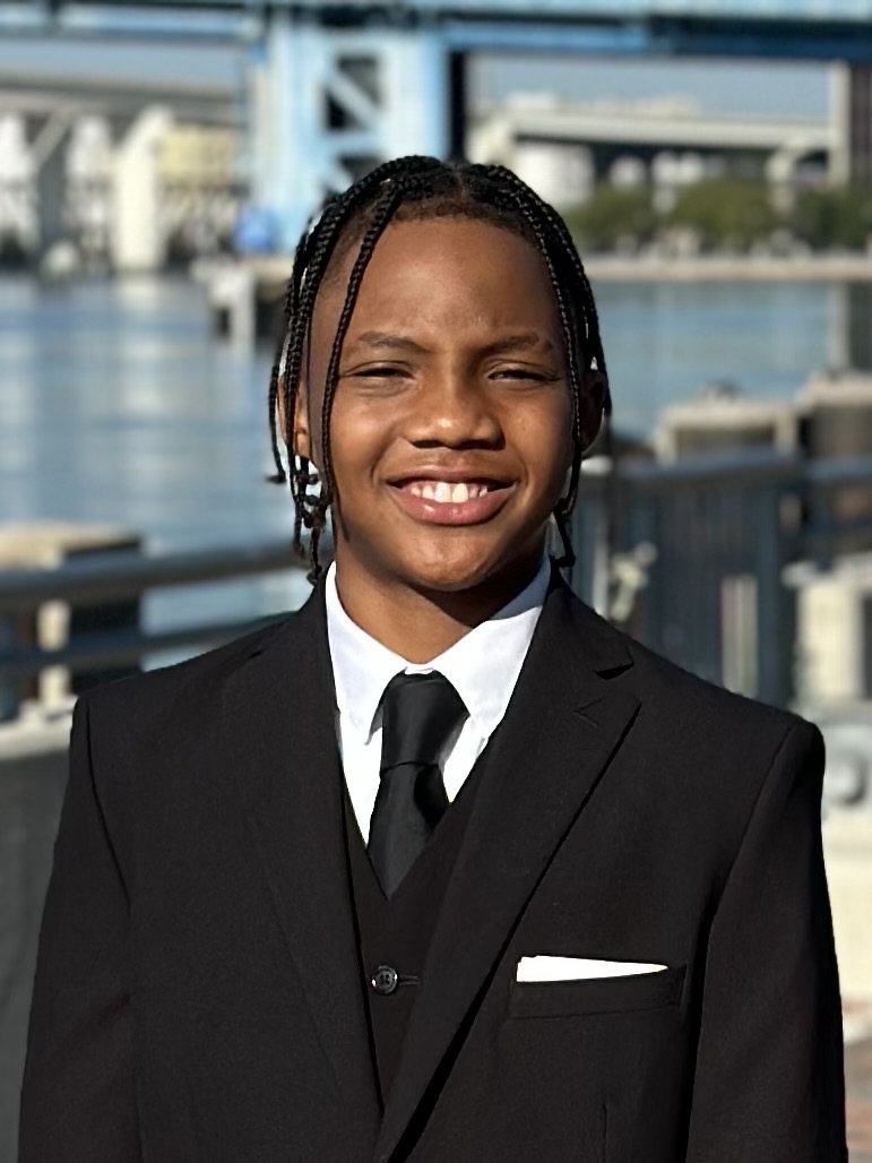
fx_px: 1612
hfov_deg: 30.3
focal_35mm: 48
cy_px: 582
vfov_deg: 39.7
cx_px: 436
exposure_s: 1/5882
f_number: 1.78
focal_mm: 6.86
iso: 80
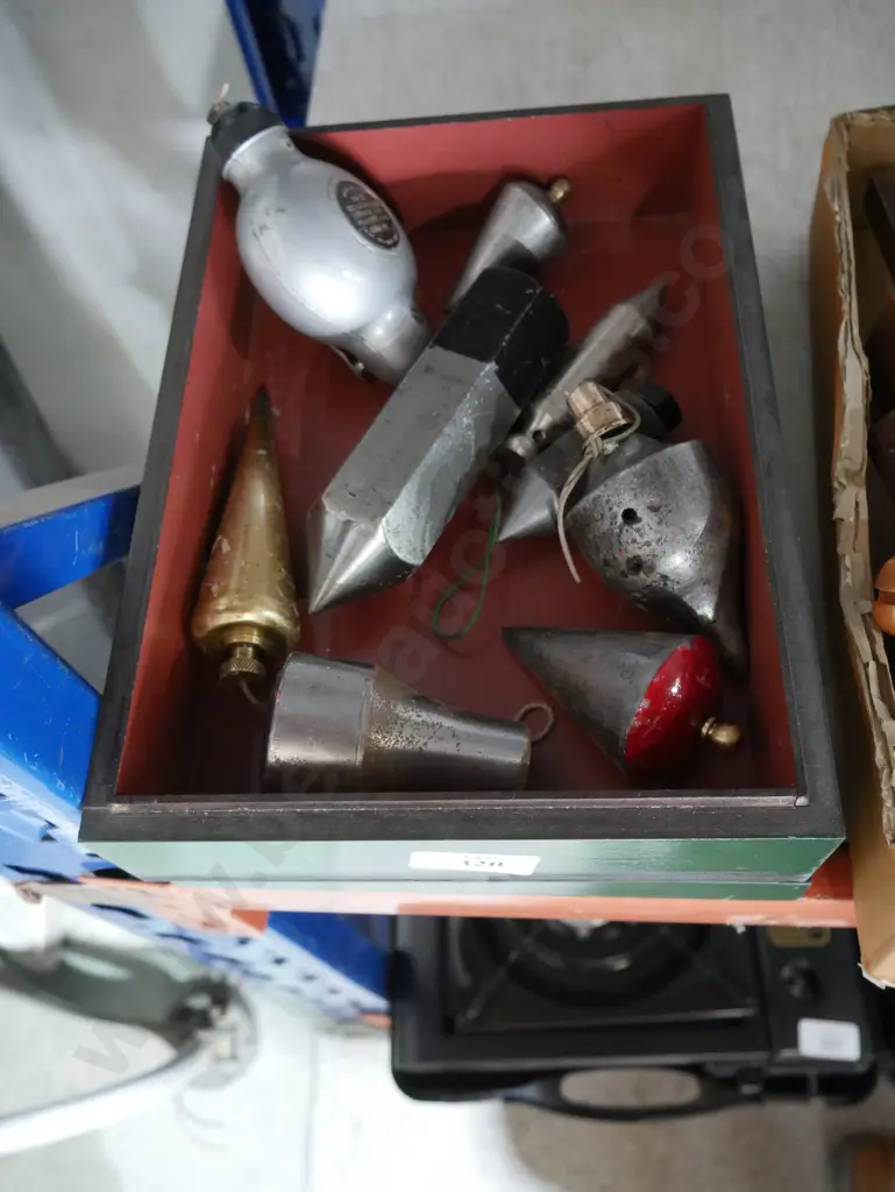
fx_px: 1033
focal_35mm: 30
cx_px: 448
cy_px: 596
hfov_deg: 46.8
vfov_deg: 59.9
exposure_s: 1/40
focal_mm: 15
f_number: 3.6
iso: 3200
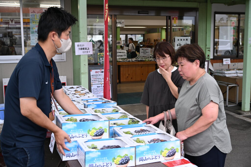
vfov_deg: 29.9
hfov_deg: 43.6
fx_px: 314
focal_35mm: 45
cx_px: 126
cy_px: 84
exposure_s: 1/125
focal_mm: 30
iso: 250
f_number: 4
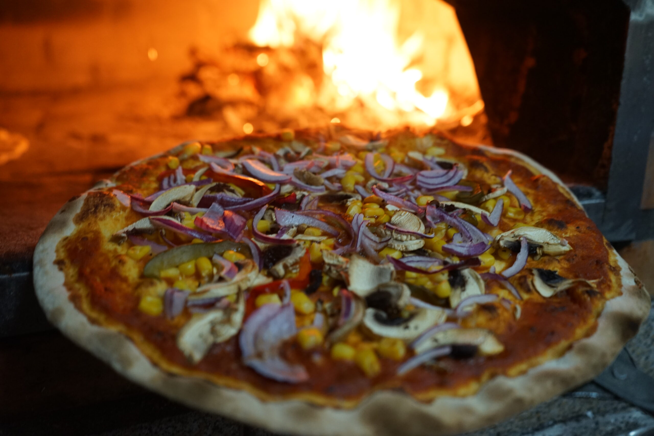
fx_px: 599
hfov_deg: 57.2
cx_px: 327
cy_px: 218
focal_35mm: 33
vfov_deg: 40.0
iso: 1600
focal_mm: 33
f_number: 4
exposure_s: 1/60
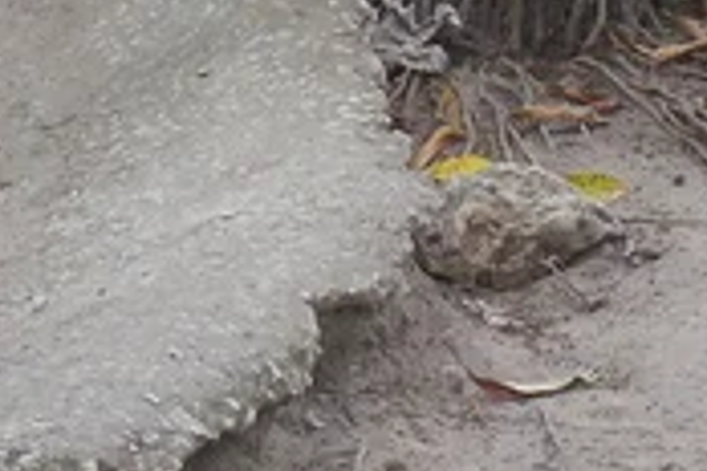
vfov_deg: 4.0
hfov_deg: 6.0
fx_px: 6775
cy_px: 853
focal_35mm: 345
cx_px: 565
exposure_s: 1/30
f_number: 6
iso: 280
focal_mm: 12.8
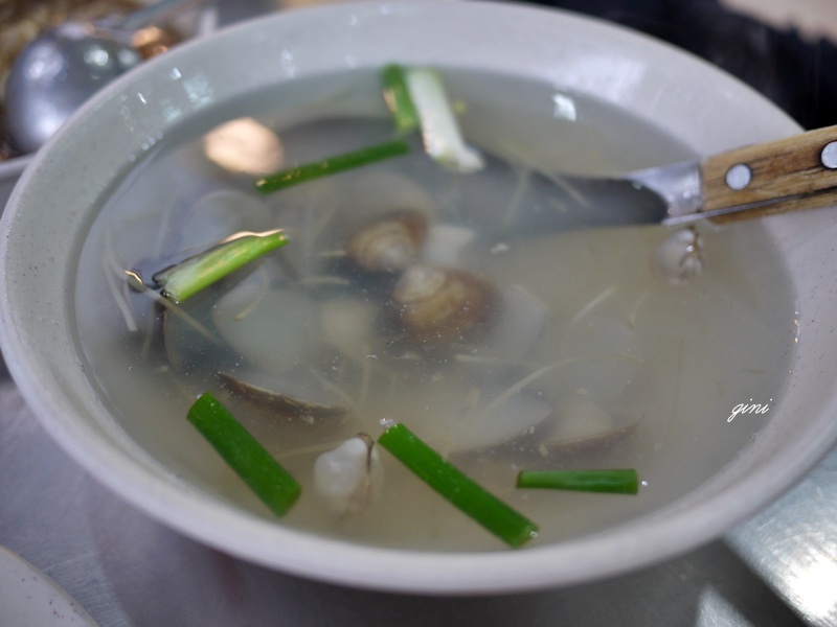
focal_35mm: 40
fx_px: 967
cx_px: 418
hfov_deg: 46.8
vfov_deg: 36.0
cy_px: 314
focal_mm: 20
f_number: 1.7
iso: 125
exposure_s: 1/60
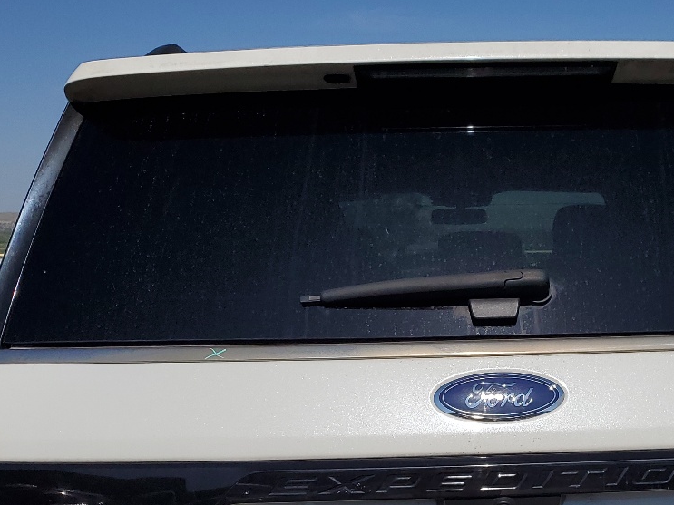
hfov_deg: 33.5
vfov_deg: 25.6
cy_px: 409
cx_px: 528
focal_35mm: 56
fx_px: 1090
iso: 52
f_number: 1.5
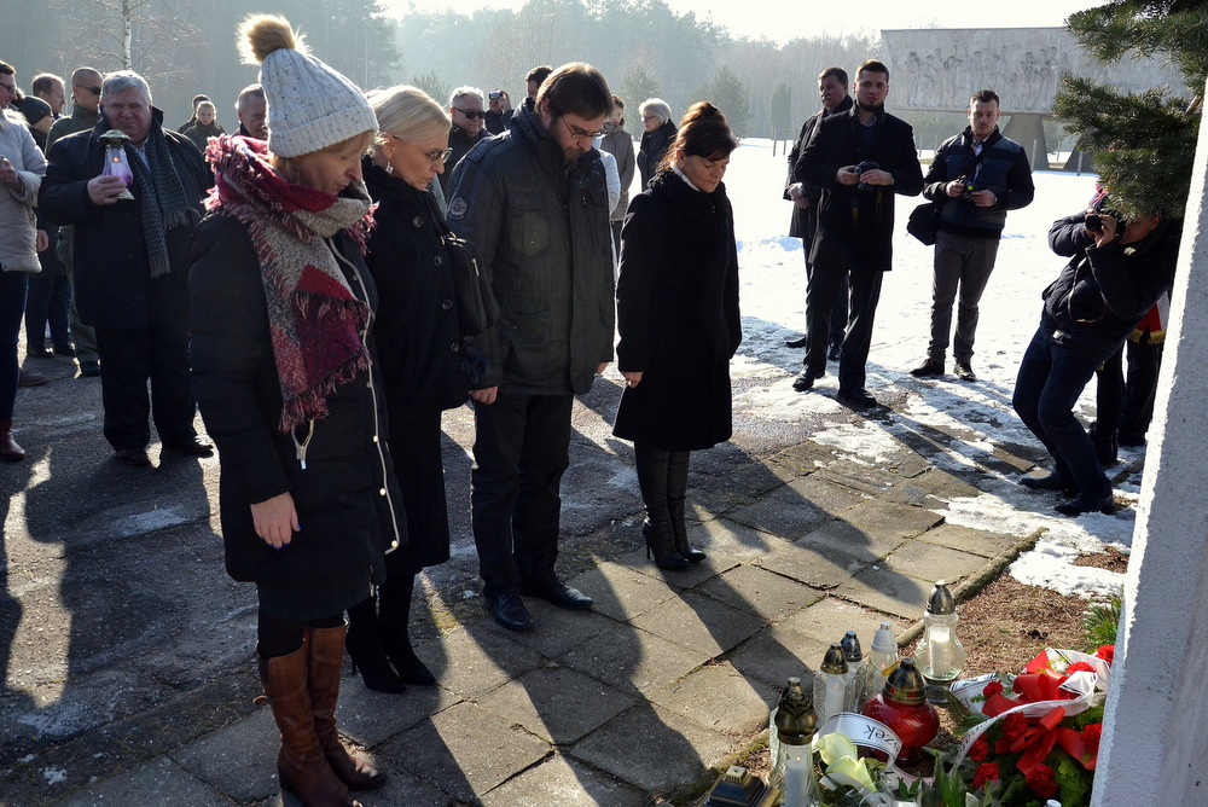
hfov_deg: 67.4
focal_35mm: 27
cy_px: 404
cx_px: 604
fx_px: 906
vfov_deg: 48.0
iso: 400
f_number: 4.5
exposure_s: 1/1000
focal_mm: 18
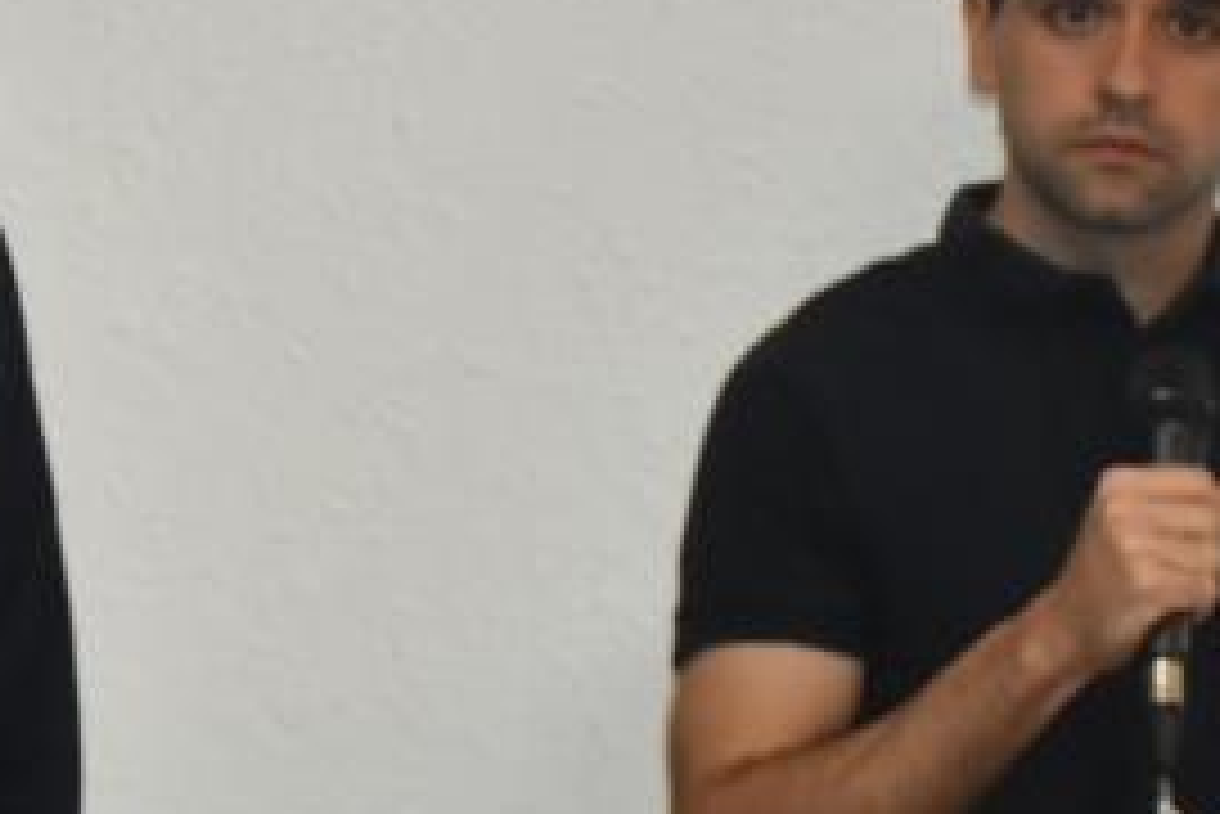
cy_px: 461
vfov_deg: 4.9
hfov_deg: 7.1
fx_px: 9595
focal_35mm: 283
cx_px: -725
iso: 1600
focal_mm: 50
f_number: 5.6
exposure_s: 1/100
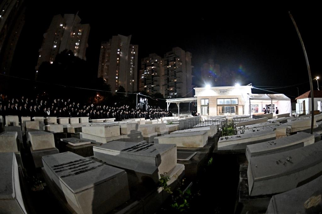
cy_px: 107
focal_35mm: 15
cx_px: 161
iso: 2000
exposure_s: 1/125
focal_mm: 10.5
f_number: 2.8
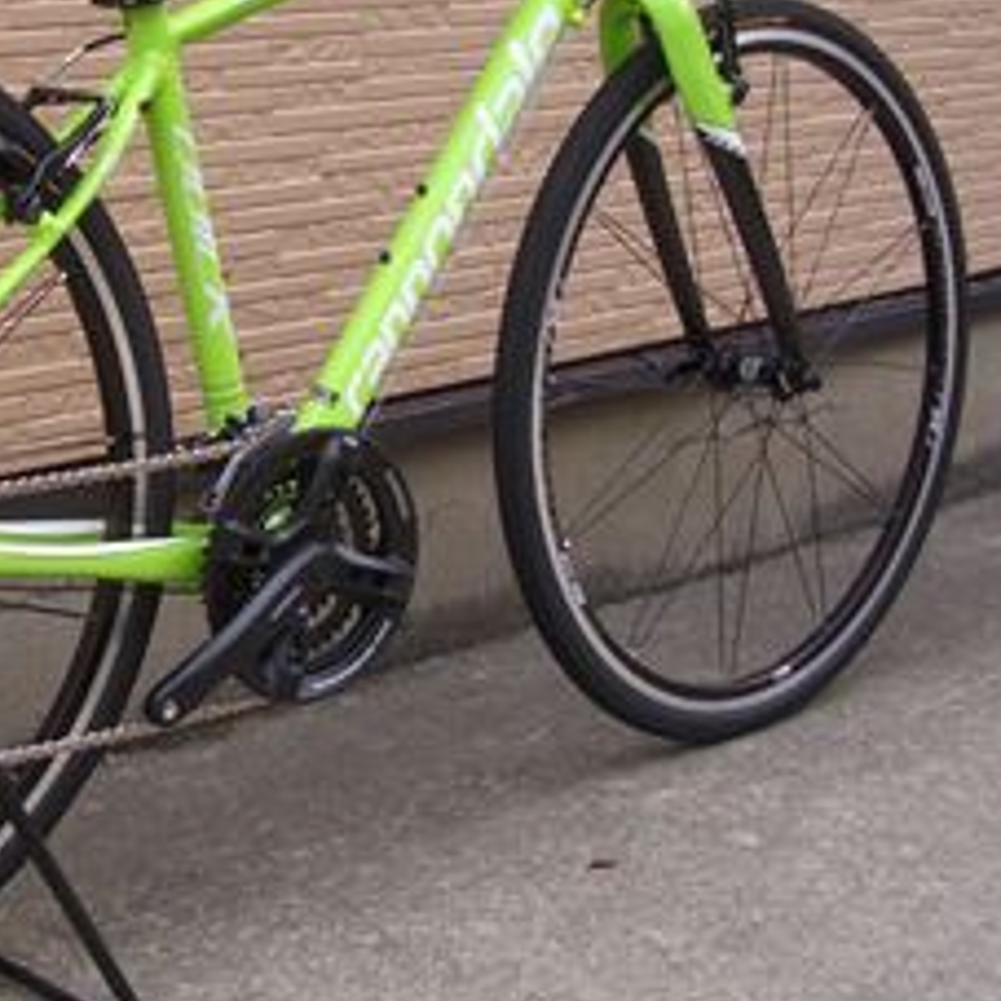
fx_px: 2225
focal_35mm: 68
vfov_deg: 25.2
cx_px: 71
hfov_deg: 24.5
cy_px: 302
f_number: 2.6
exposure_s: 1/160
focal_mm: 5.8
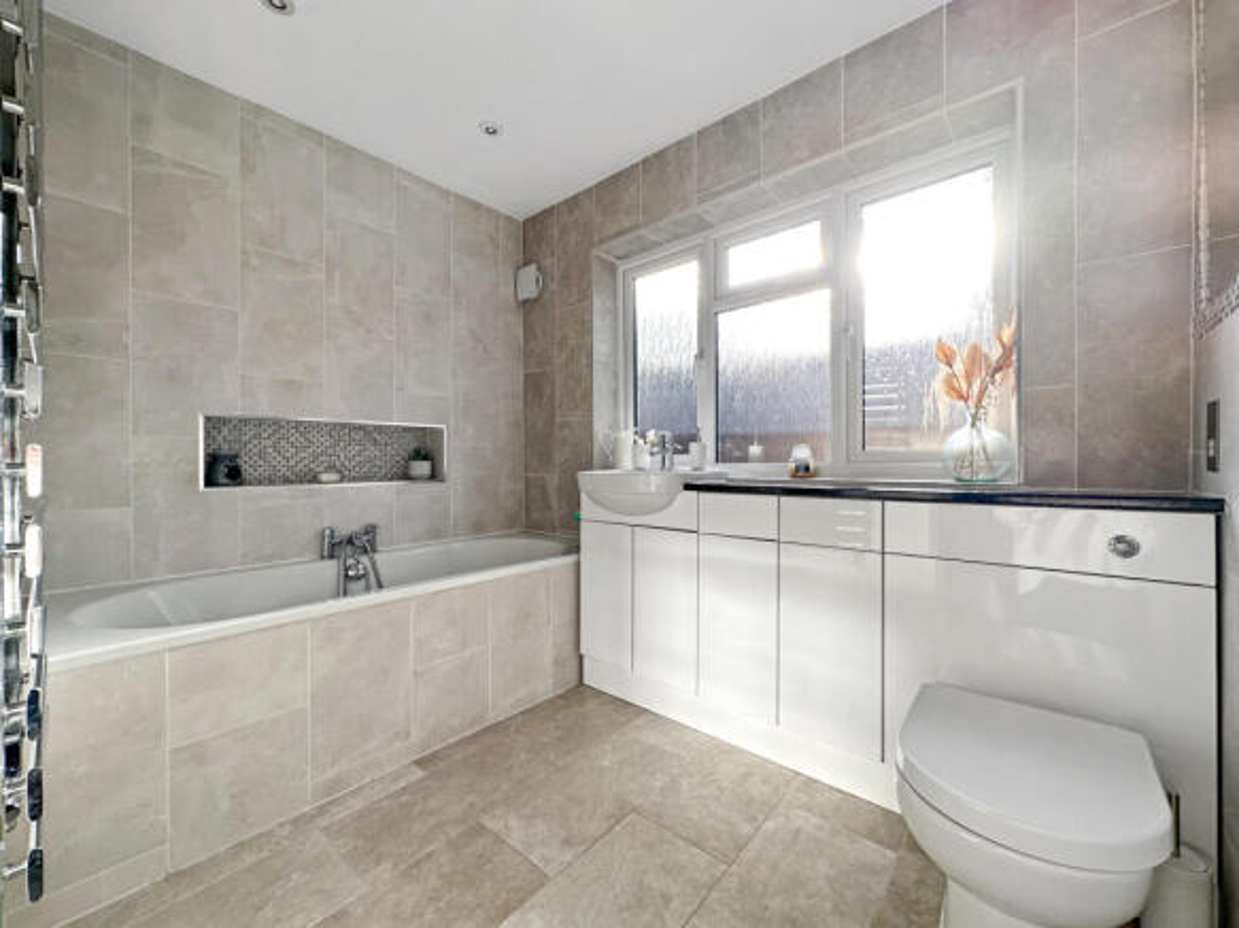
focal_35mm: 14
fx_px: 501
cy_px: 464
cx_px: 620
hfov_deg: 102.1
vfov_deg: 85.7
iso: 40
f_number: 2.2
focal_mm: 2.22
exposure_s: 1/300
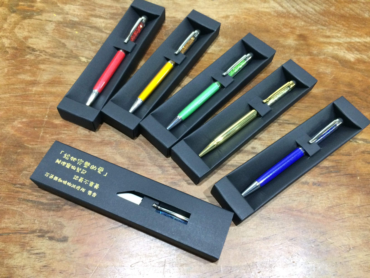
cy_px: 139
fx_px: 310
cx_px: 185
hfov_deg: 61.7
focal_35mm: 29
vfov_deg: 48.2
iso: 200
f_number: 2.2
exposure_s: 1/30
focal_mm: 4.15
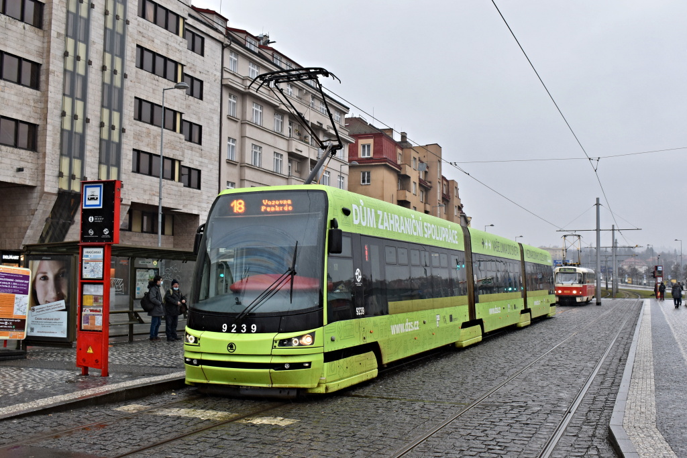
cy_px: 229
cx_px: 344
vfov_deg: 35.5
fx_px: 716
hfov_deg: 51.3
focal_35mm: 38
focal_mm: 25
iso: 320
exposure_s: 1/80
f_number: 7.1
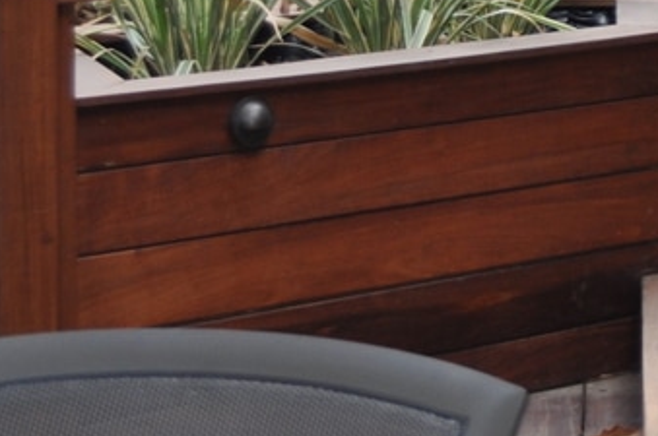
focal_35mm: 200
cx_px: 1137
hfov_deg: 9.8
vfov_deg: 6.7
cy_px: -300
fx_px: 3650
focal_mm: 30
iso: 280
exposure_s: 1/200
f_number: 4.5
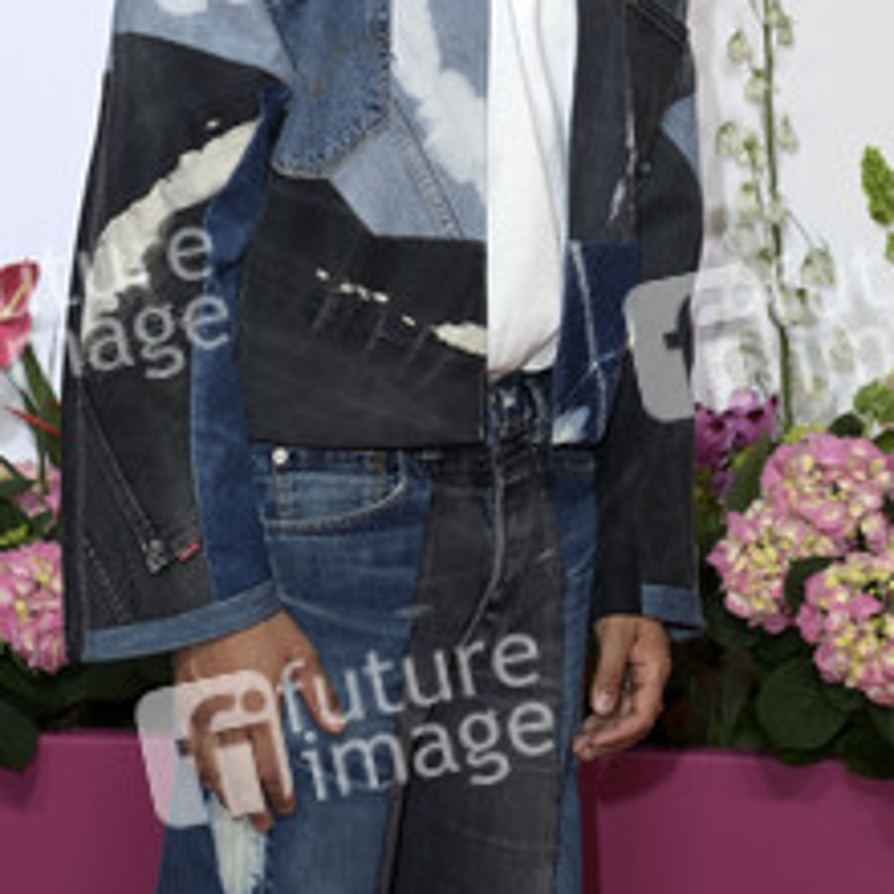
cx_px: 463
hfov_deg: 16.1
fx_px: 3156
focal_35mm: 108
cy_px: 122
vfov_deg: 16.0
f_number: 6.3
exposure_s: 1/250
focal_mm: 70
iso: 640
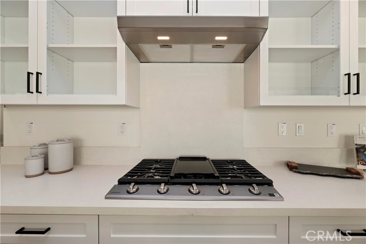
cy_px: 122
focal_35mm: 14
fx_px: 142
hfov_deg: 104.3
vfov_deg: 81.1
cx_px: 183
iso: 500
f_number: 10
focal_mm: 14
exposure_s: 1/20
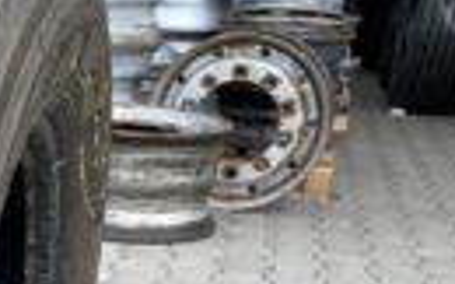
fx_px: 1127
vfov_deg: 13.7
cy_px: 387
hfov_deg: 19.8
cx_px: -228
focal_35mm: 91
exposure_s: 1/594
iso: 32
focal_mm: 4.25
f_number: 1.8
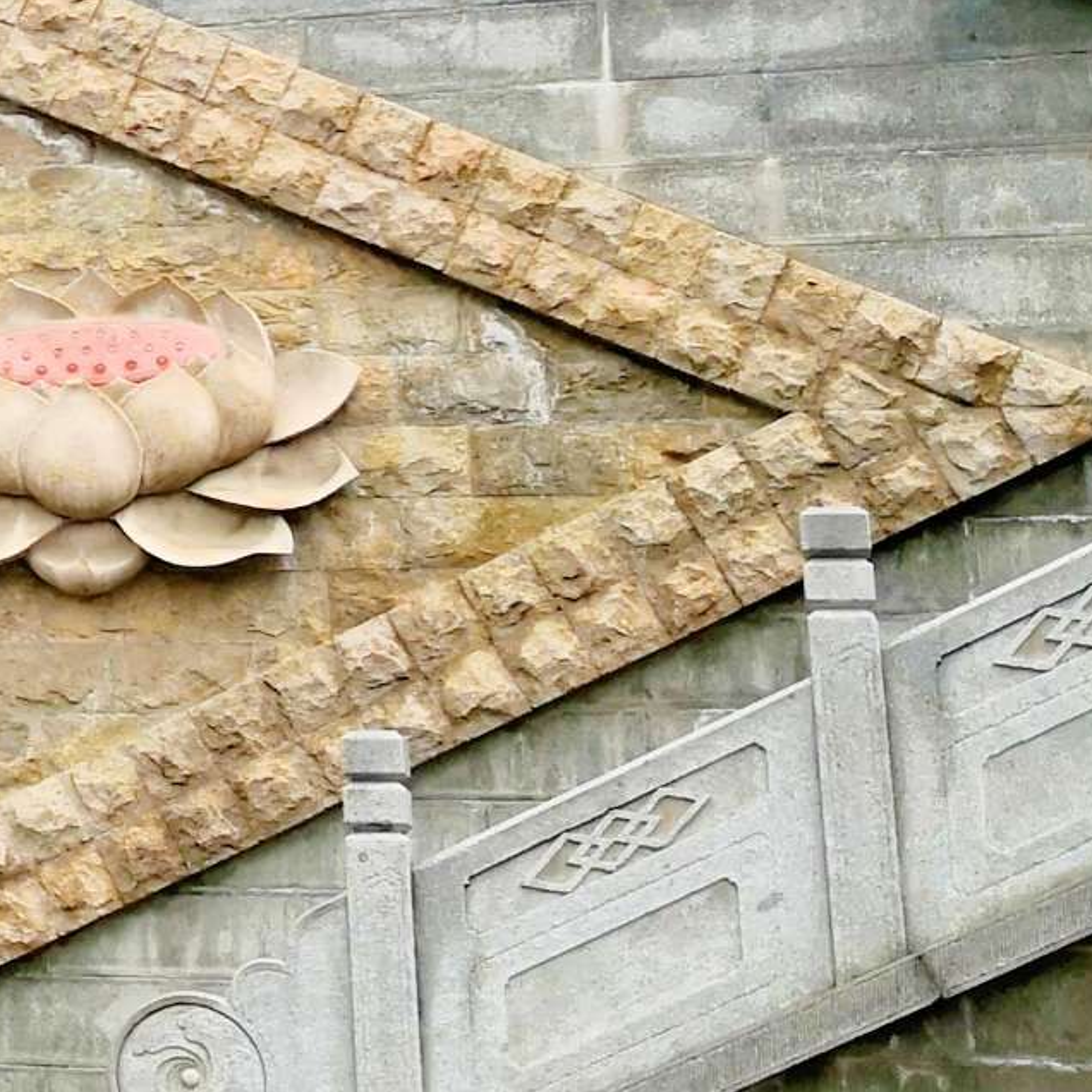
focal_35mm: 100
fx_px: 3569
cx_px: -856
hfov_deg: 15.1
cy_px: 64
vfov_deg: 17.1
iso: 50
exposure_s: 1/2000
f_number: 1.6
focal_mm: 3.95
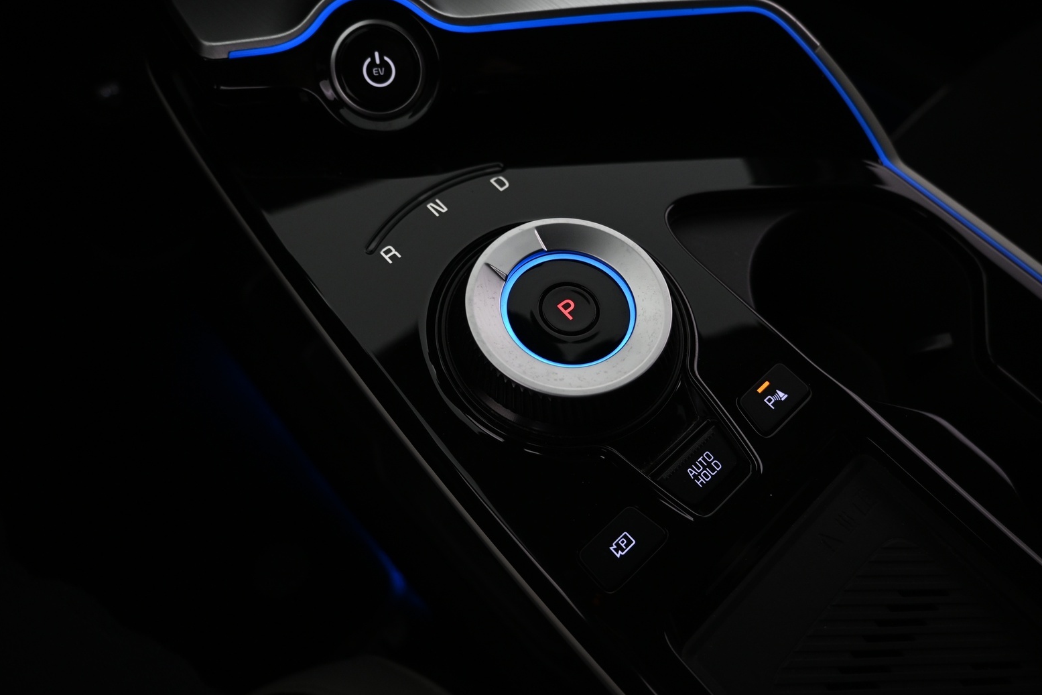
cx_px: 534
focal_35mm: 25
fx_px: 724
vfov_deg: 51.3
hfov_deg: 71.5
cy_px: 340
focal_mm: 16
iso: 640
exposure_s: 1/40
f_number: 3.5
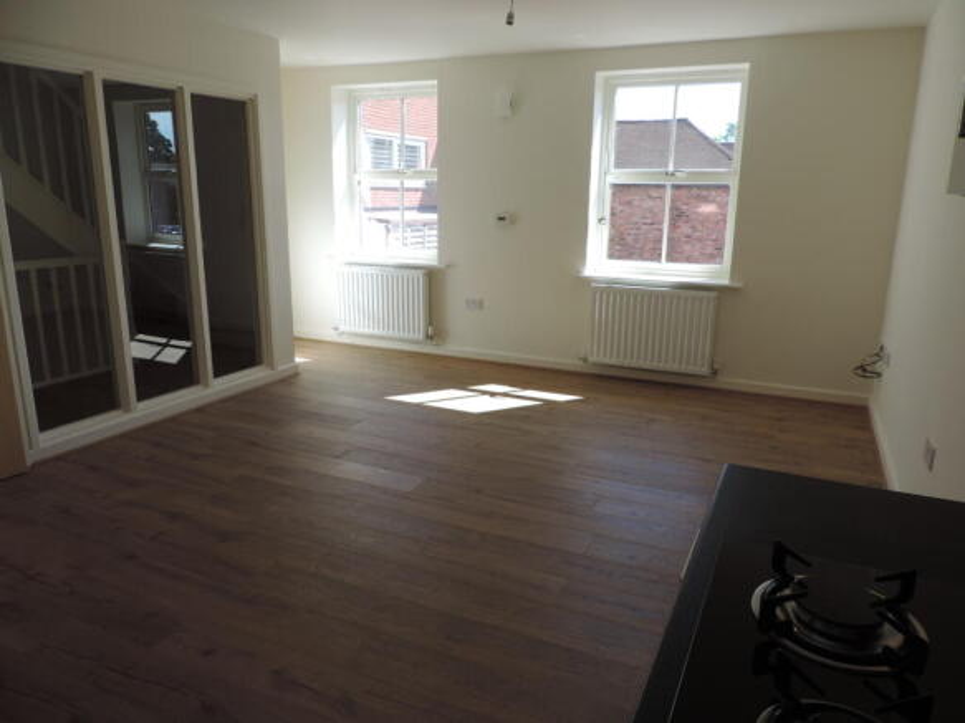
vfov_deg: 56.8
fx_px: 669
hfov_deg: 71.6
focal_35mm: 24
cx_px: 482
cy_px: 362
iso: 80
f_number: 3
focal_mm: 4.3
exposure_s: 1/160
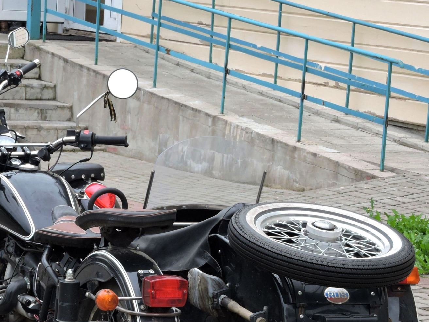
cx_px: 123
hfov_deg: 12.3
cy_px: 219
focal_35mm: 160
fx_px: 1982
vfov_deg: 9.3
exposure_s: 1/100
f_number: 4.8
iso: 100
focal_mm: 18.8
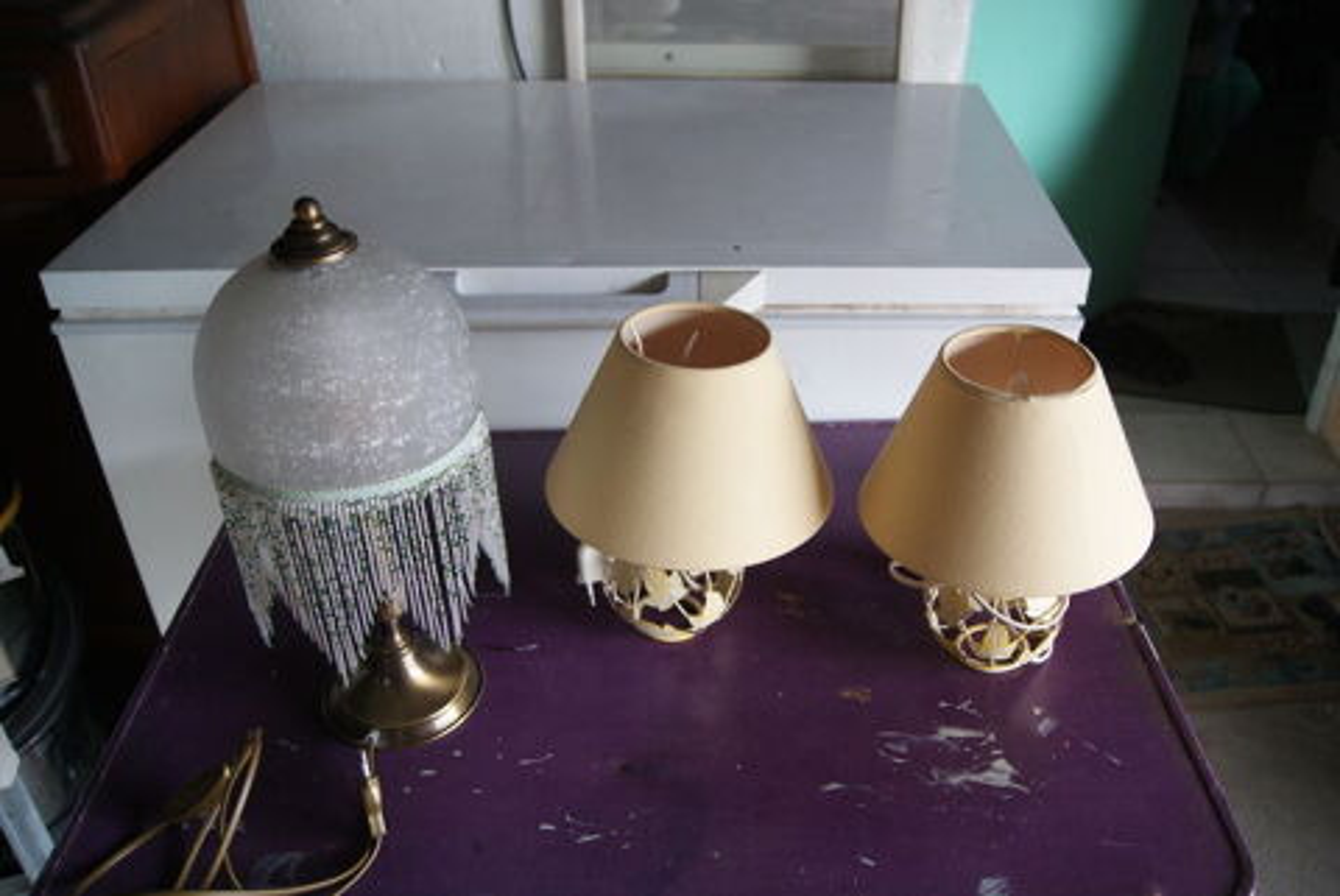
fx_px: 1118
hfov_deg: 61.9
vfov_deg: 43.7
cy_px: 448
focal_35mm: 30
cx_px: 670
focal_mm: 20
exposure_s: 1/10
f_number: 4
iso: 400
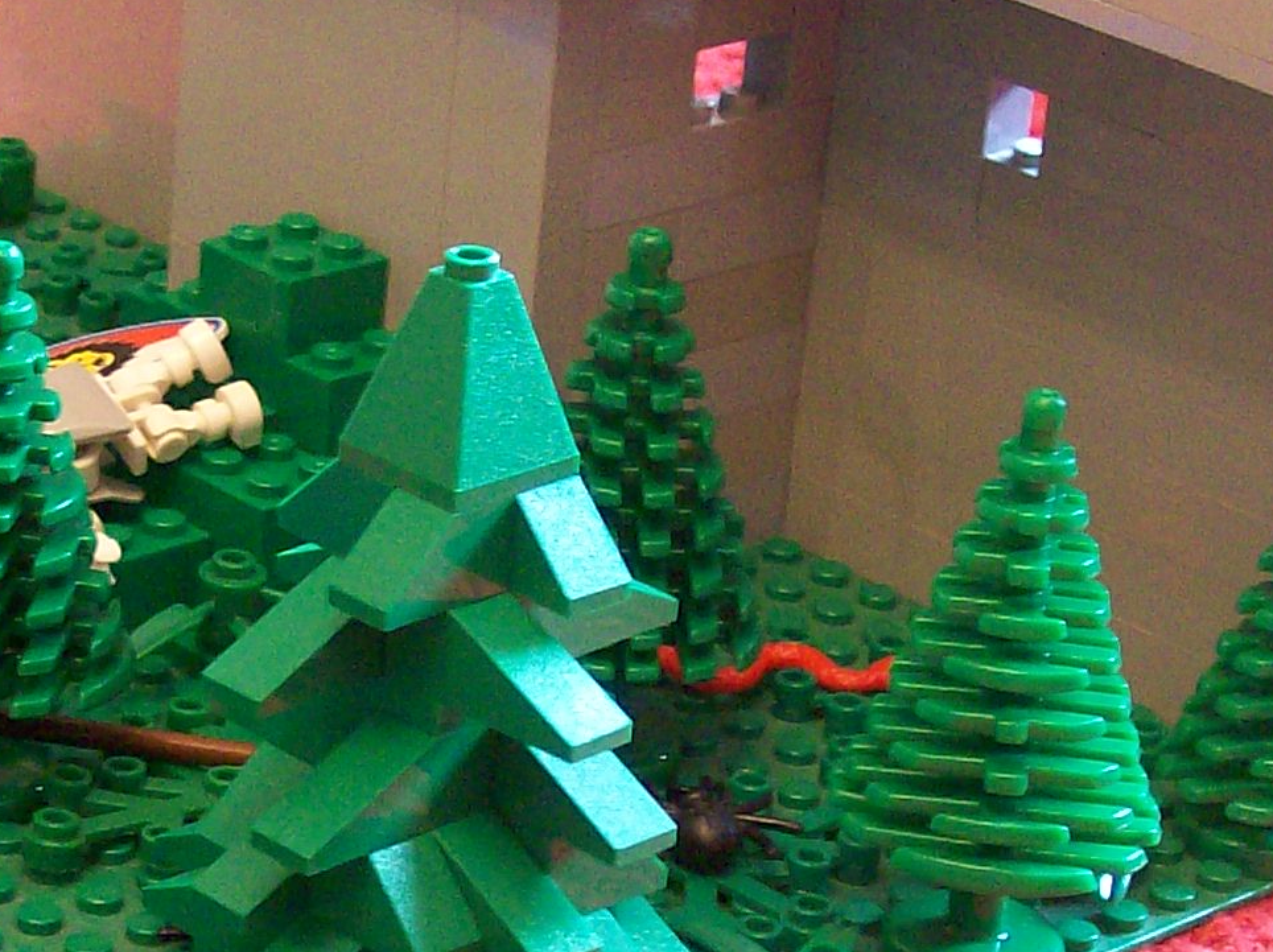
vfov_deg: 11.1
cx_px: 214
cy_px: 523
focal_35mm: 133
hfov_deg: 14.7
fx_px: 4886
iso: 160
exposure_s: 1/9.97
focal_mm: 7.6
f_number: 3
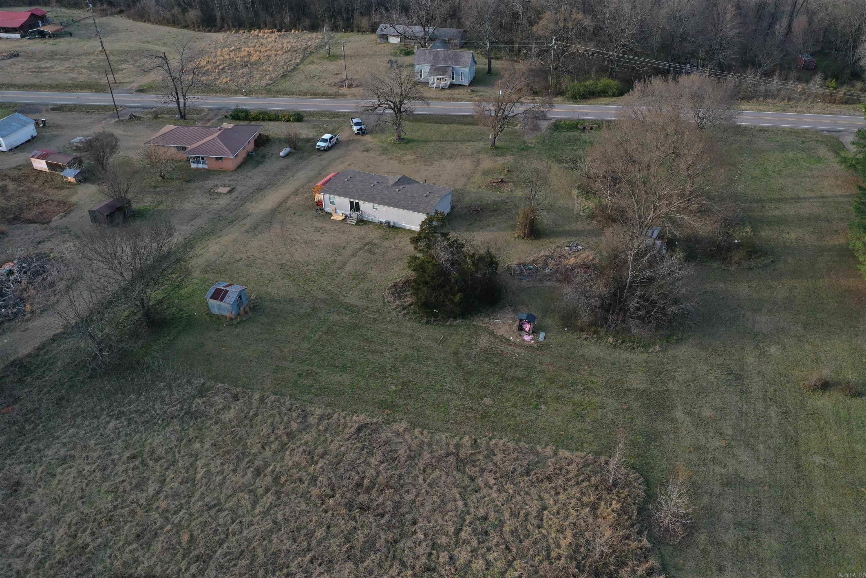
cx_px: 433
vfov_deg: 46.4
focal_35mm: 28
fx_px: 674
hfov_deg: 65.5
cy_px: 289
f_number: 4.5
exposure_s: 1/200
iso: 100
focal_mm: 10.26
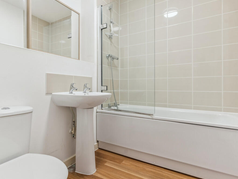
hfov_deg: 84.6
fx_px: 131
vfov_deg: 68.7
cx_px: 114
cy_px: 90
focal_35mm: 19
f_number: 5.6
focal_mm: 17
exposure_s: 1/50
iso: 800
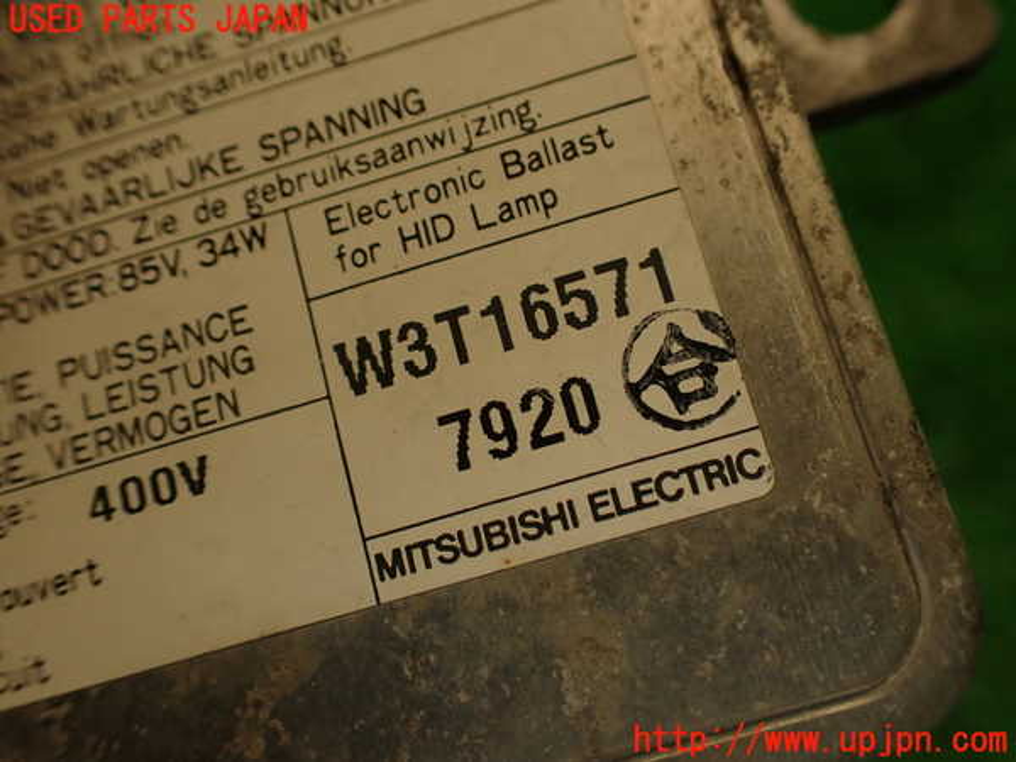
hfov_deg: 56.8
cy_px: 381
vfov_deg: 44.2
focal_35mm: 32
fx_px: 939
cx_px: 508
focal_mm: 5.79
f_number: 2.4
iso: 160
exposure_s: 1/60
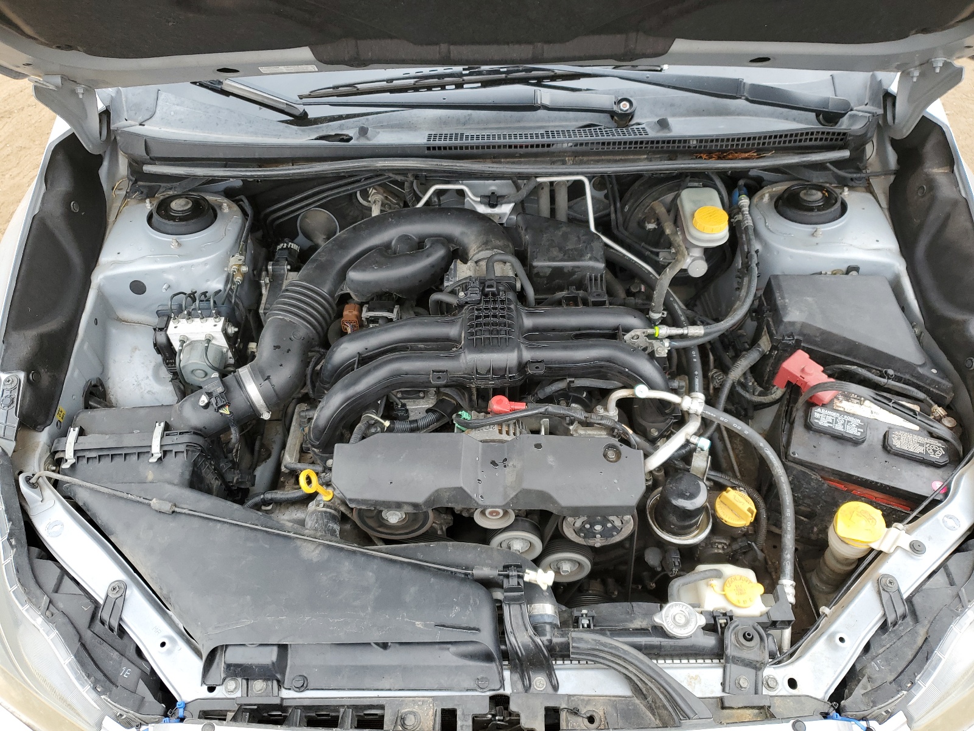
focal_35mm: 26
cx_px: 487
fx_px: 732
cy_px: 366
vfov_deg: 53.1
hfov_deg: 67.3
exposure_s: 1/345
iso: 50
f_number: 1.5
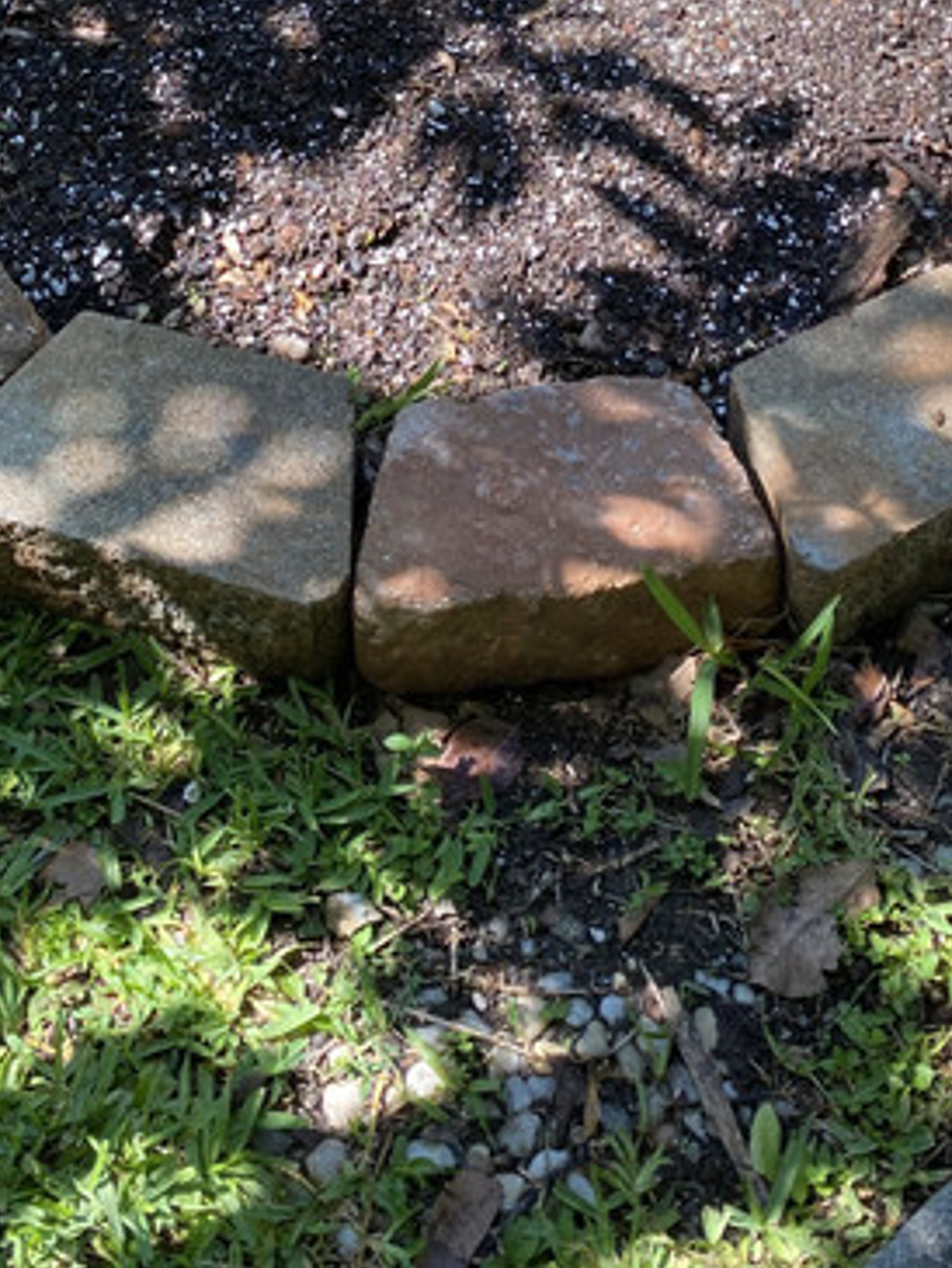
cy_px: -31
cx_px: 514
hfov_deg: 25.7
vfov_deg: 31.0
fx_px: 2089
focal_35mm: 57
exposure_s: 1/354
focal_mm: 4.25
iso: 32
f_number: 1.8
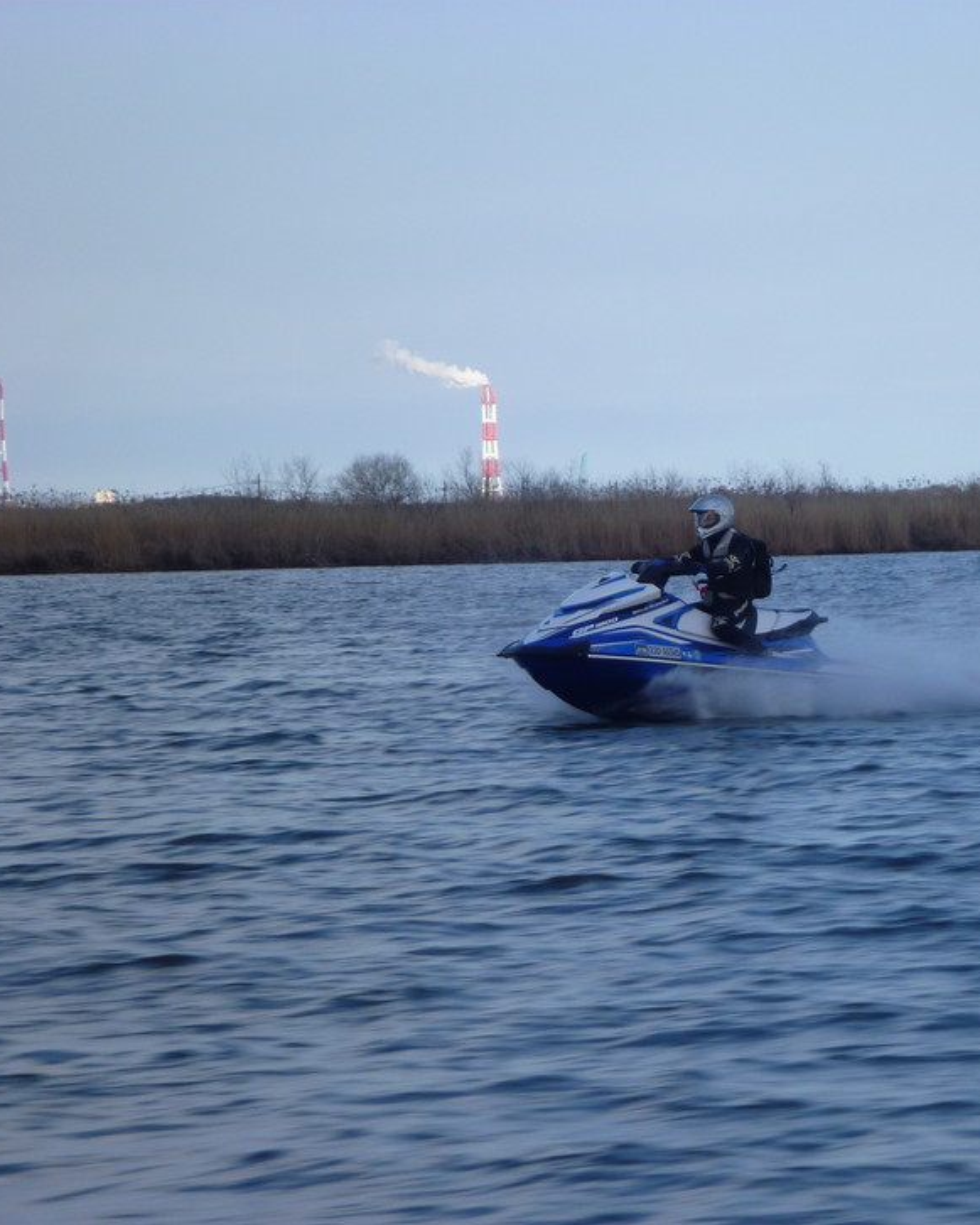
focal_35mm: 167
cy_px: 612
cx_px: 744
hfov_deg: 9.2
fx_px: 6053
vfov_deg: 11.6
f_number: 5.9
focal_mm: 22.8
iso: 80
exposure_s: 1/200
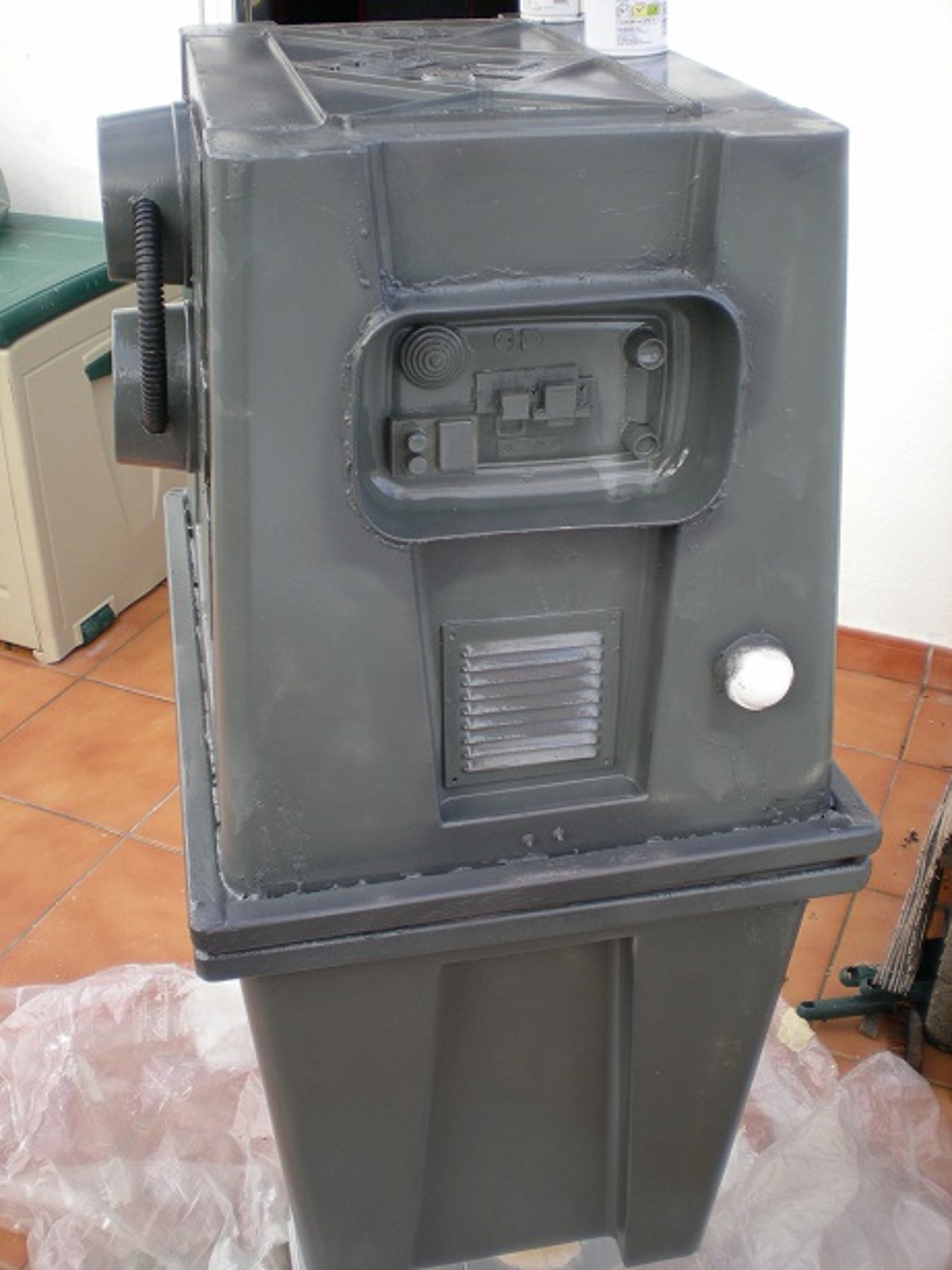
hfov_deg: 37.7
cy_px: 635
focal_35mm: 38
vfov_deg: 49.0
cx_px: 476
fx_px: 1394
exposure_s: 1/93
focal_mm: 6.3
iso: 50
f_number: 3.1
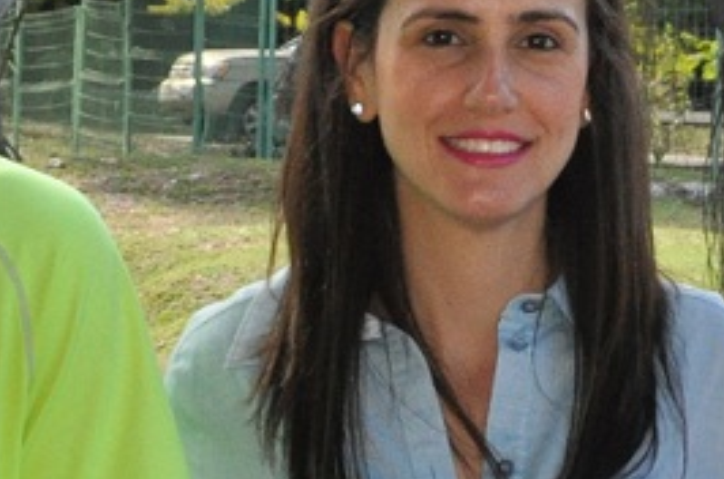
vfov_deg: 3.2
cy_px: 288
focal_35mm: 427
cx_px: 440
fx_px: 8559
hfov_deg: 4.8
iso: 800
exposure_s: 1/200
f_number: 14
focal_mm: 55
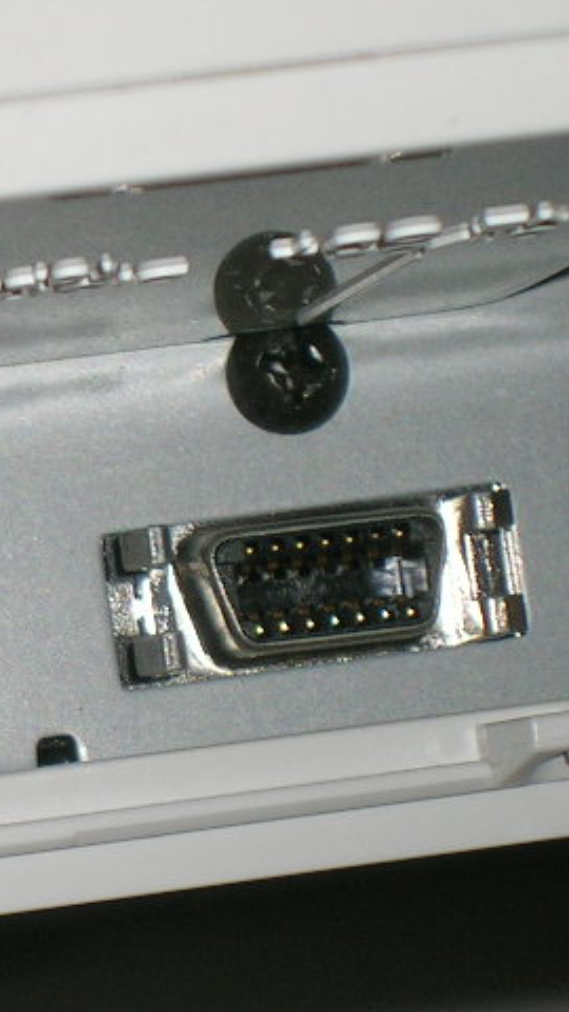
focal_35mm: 244
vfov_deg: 8.8
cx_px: -373
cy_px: 673
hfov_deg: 4.9
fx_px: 6545
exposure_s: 1/60.1
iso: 50
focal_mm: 16.2
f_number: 4.9
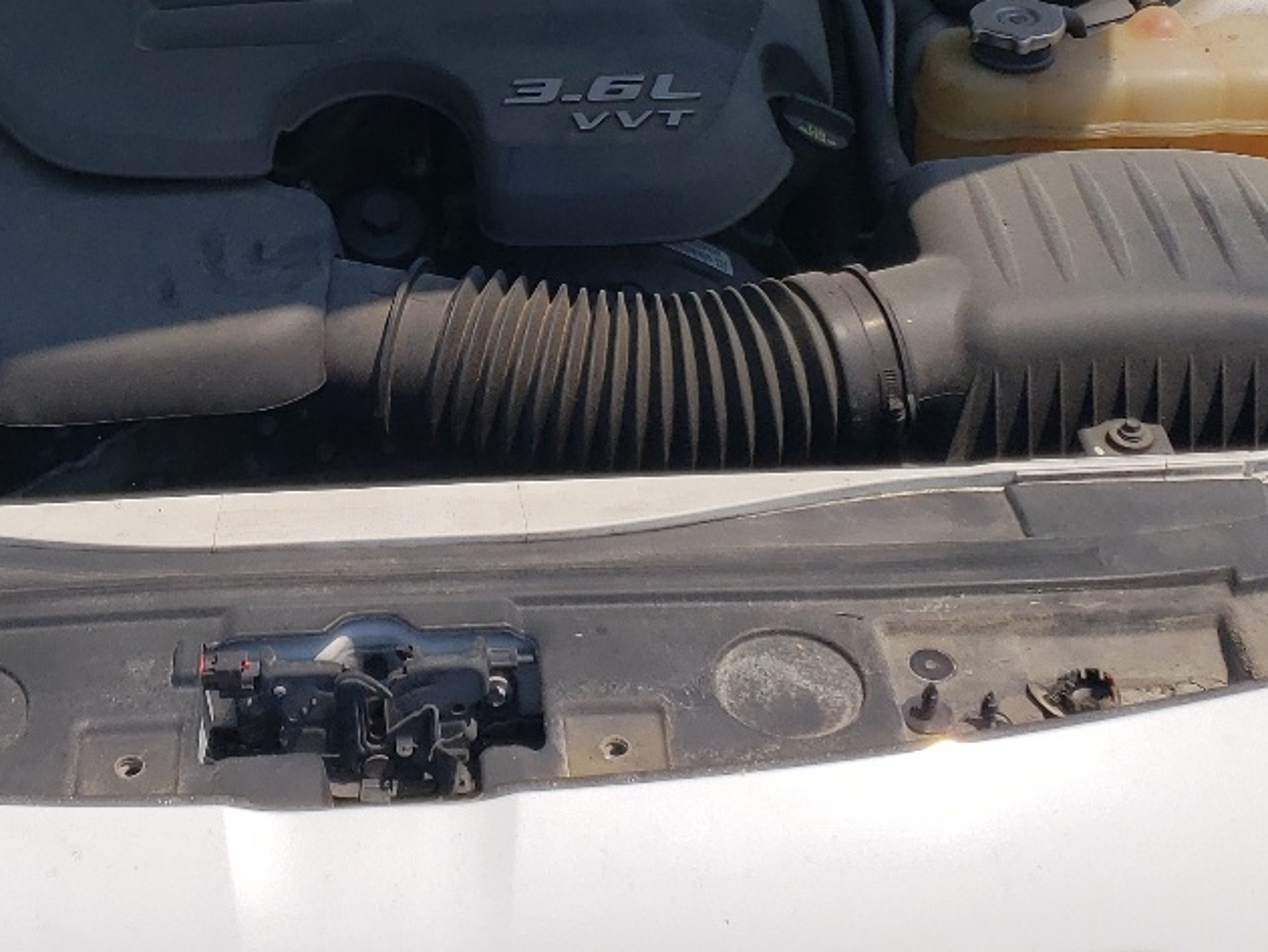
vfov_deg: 22.0
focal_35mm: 66
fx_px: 2419
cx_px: 423
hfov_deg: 29.2
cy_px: 207
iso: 50
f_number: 1.5
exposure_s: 1/10000
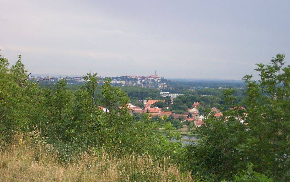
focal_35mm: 117
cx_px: 145
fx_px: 925
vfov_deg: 11.2
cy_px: 89
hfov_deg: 17.8
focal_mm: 24
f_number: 4.8
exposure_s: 1/125
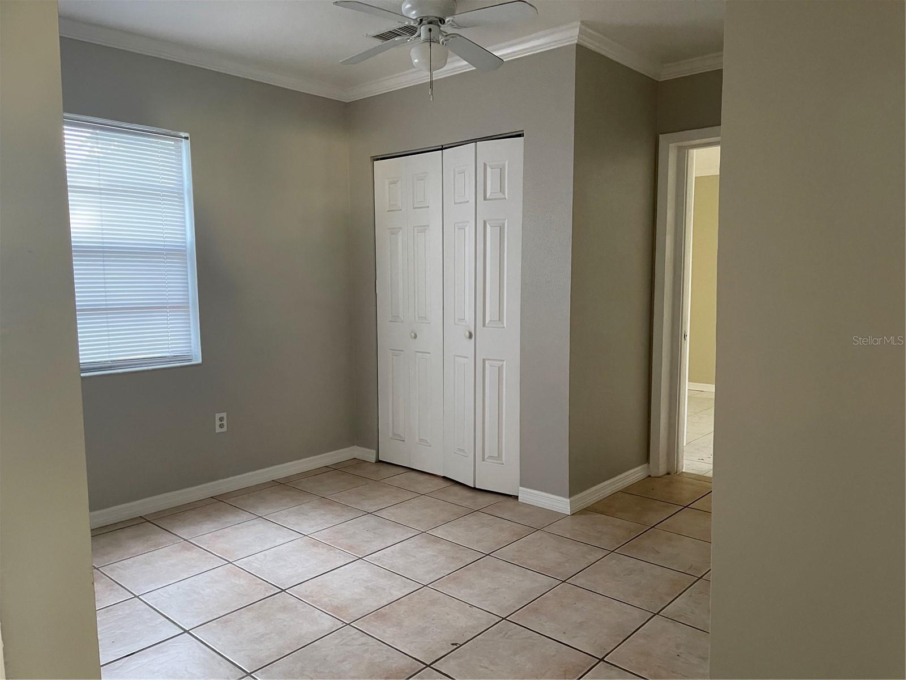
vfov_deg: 53.1
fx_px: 680
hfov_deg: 67.3
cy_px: 340
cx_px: 453
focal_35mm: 26
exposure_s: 1/60
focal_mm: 5.1
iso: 500
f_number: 1.6
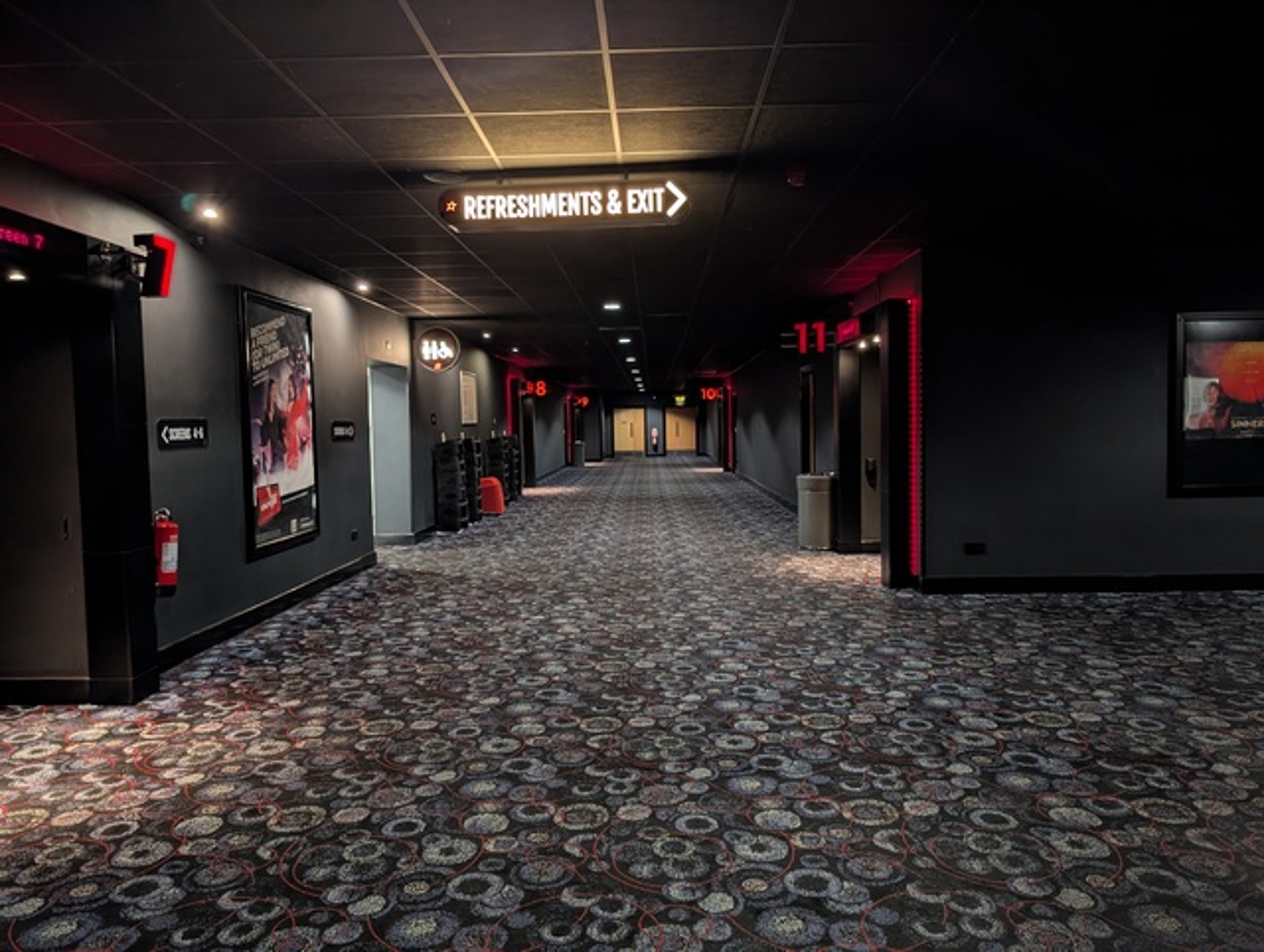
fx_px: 878
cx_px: 632
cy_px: 476
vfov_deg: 56.9
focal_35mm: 24
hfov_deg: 71.5
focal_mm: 6.9
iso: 126
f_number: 1.68
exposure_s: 1/25
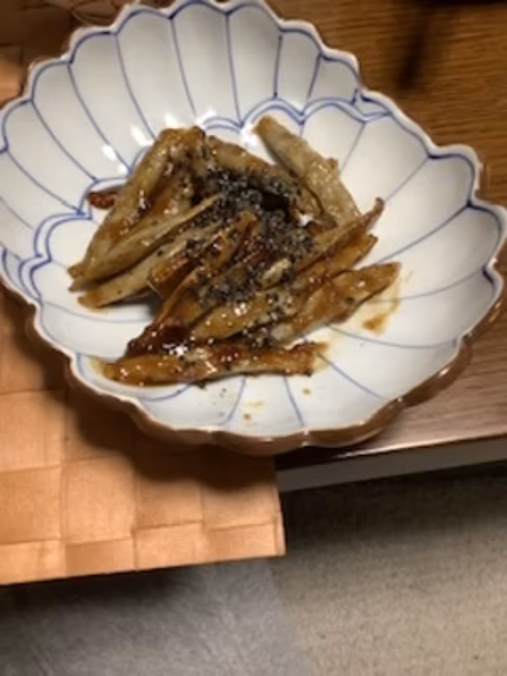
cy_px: 338
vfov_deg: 58.4
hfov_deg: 45.4
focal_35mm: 31
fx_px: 605
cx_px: 254
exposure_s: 1/60
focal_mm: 3.3
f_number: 2.4
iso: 250
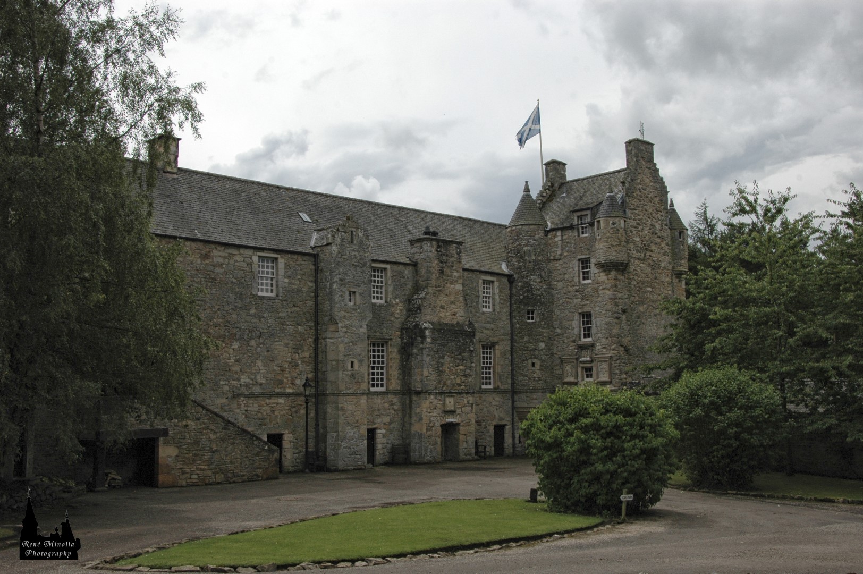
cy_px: 287
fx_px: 934
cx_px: 432
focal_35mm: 39
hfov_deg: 49.6
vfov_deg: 34.2
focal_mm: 26
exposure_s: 1/500
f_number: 11
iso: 200
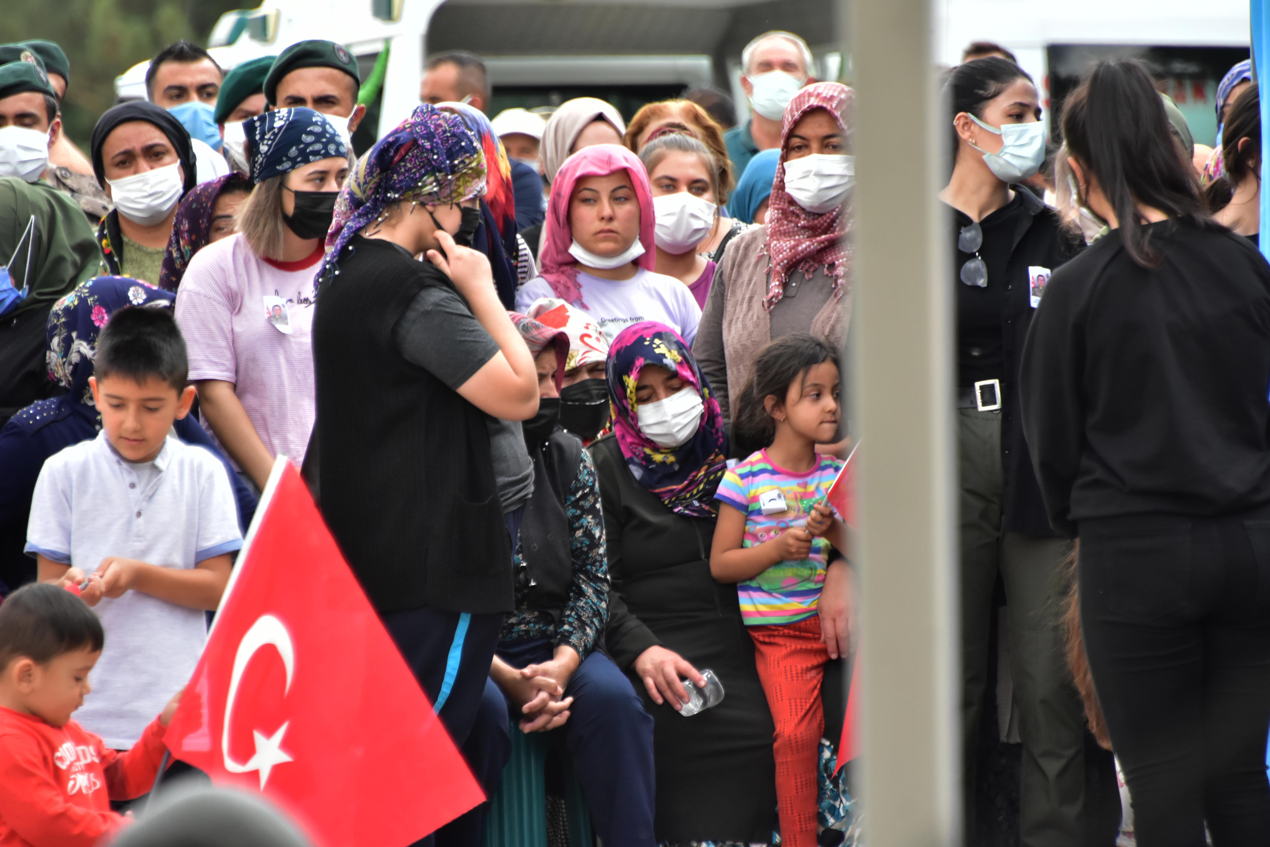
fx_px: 15874
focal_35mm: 450
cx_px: 635
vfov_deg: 3.1
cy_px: 424
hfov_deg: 4.6
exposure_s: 1/500
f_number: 5.6
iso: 1600
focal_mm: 300
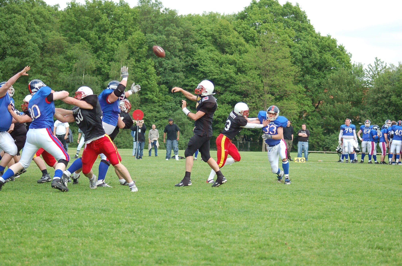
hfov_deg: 19.5
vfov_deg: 13.0
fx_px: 1170
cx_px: 201
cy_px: 133
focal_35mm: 105
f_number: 4
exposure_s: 1/640
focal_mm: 70
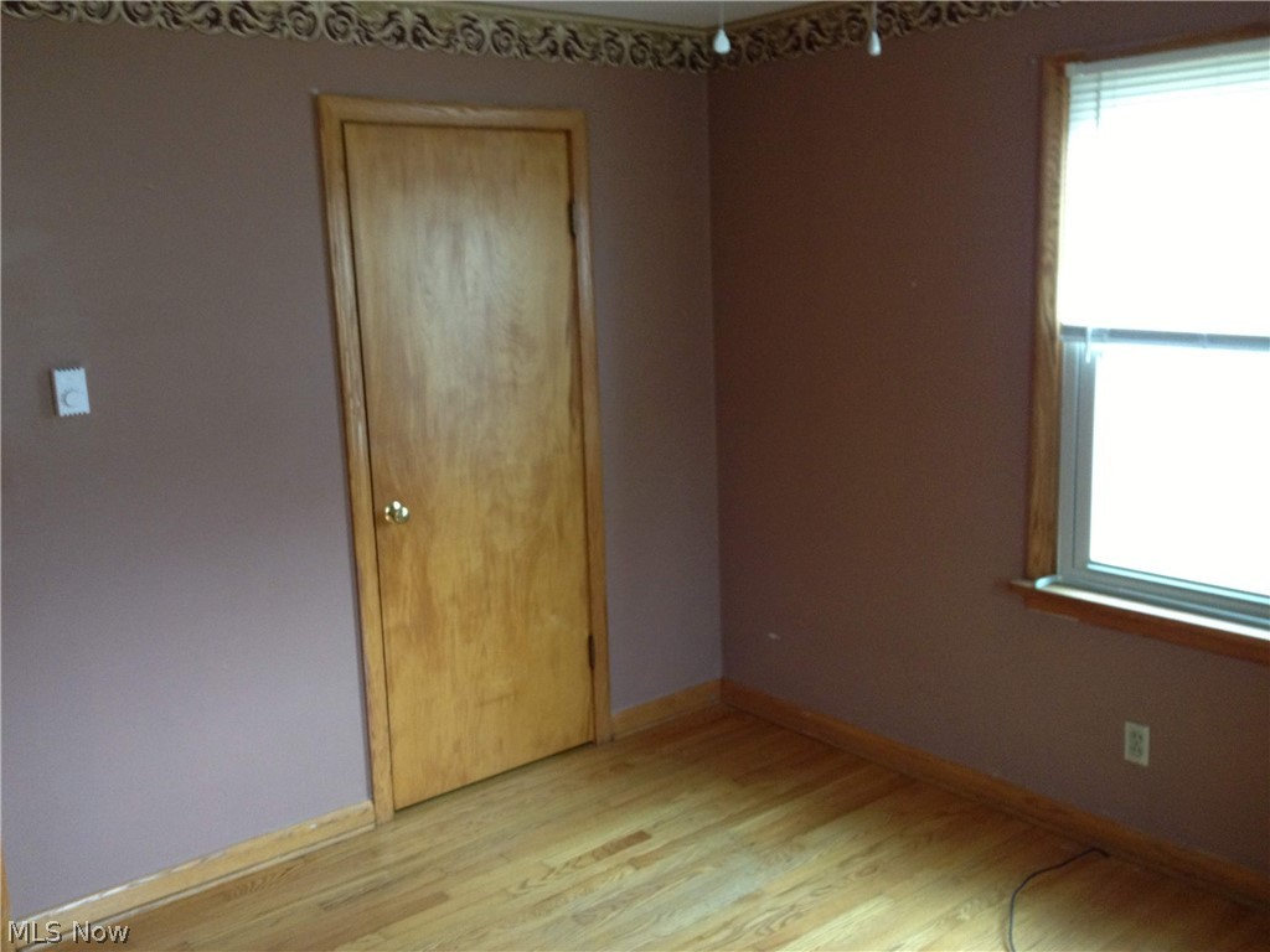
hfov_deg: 52.6
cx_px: 635
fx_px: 1284
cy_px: 476
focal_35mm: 35
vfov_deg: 40.7
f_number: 2.4
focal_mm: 4.28
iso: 200
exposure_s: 1/20
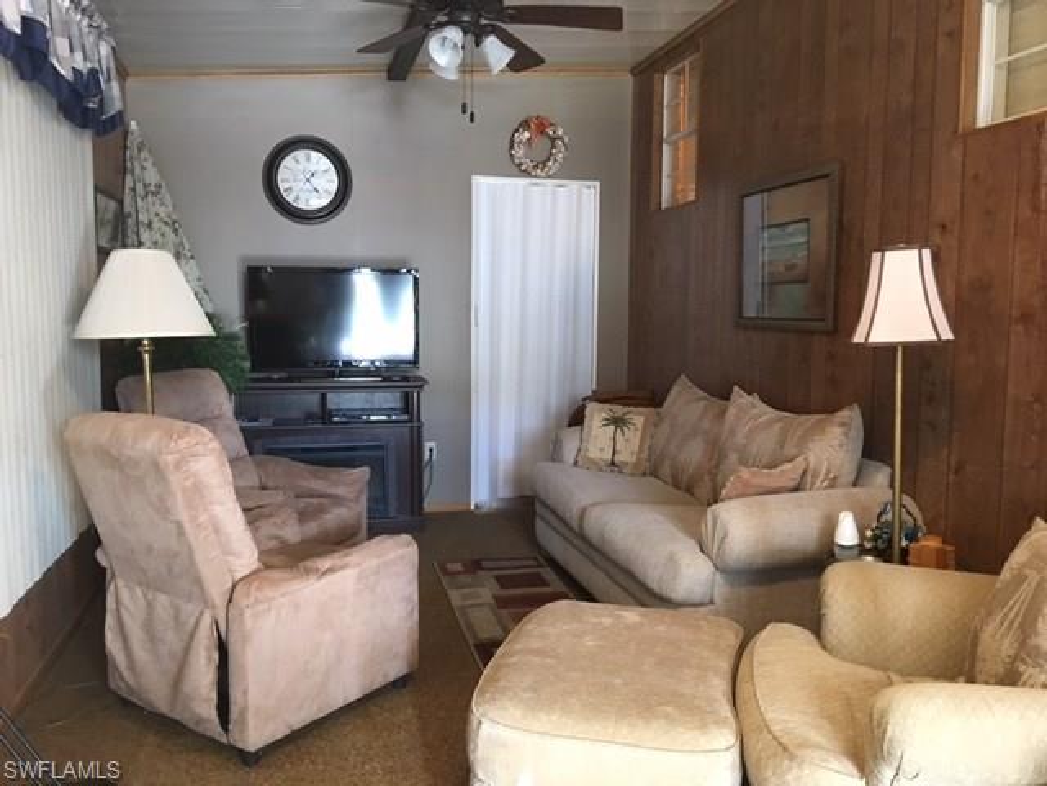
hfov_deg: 61.7
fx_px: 877
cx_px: 524
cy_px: 393
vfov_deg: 48.2
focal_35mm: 29
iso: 80
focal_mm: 4.15
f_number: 2.2
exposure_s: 1/10
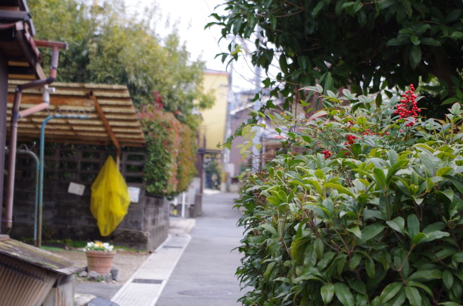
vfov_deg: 16.6
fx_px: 1052
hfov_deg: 24.8
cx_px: 232
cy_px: 153
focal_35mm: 82
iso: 200
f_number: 5.6
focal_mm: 55
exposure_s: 1/100
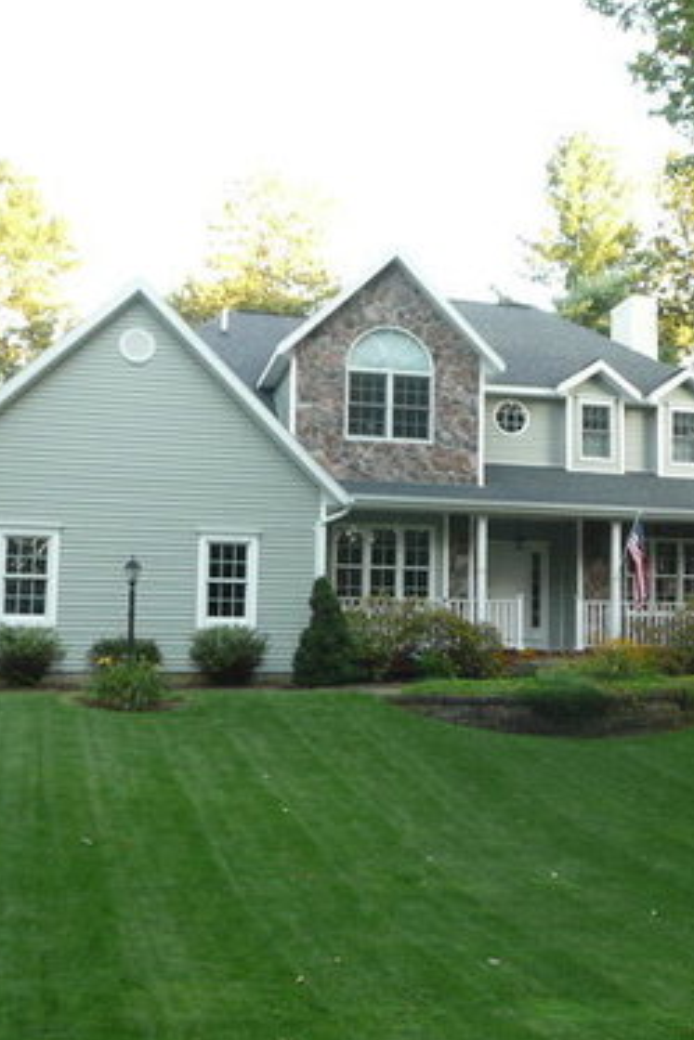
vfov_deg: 48.4
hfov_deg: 33.0
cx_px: 491
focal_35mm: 40
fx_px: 1156
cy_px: 533
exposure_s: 1/30
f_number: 3.3
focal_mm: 4.6
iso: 160
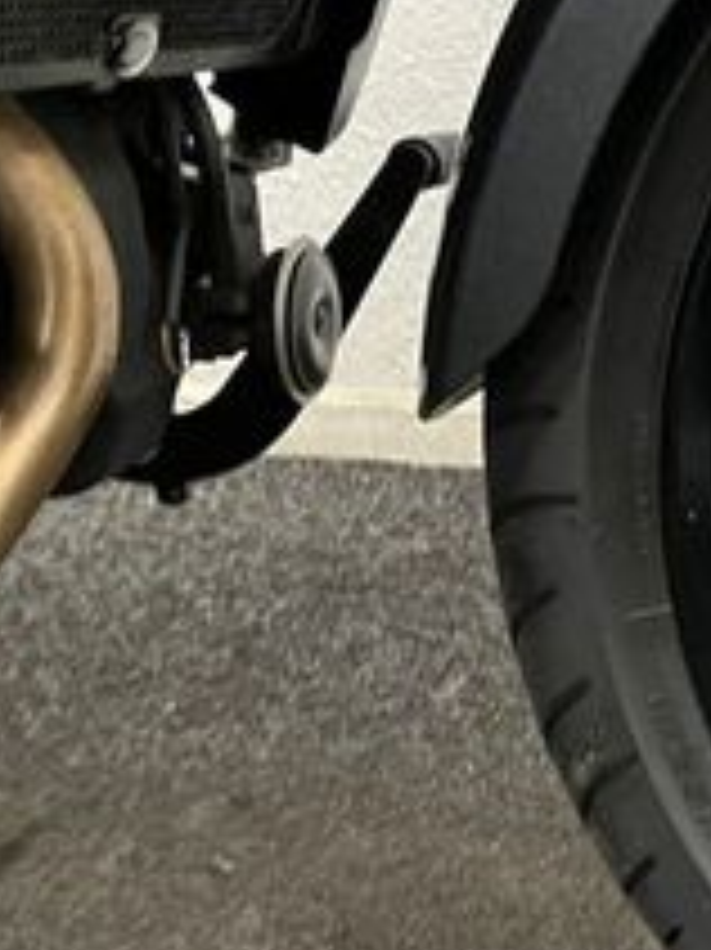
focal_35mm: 79
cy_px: 518
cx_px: 1260
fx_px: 2166
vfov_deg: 24.7
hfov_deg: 16.0
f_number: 1.6
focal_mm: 5.1
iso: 400
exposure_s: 1/50
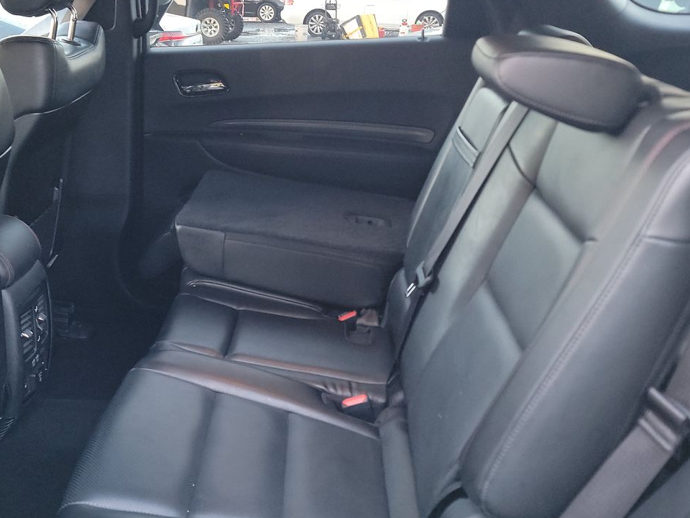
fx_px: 797
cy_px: 240
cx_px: 272
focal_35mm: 40
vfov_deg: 35.9
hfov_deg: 46.5
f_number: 1.8
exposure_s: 1/59
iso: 968
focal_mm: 6.7
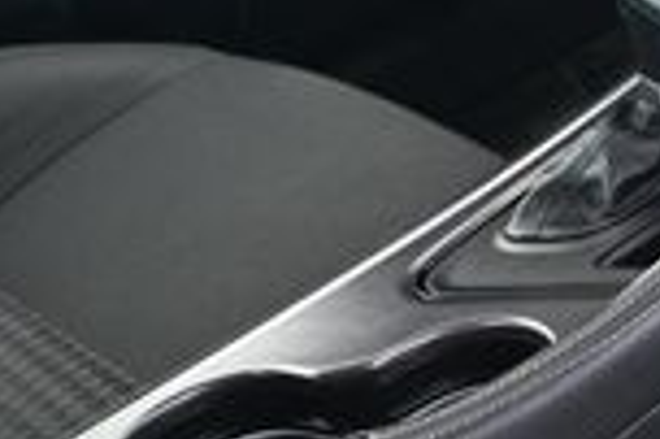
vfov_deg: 11.0
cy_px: -52
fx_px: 2253
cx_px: 1277
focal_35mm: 123
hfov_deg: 14.2
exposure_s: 1/125
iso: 450
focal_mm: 19.5
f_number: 3.8
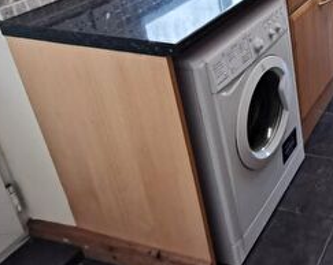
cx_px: 378
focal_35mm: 45
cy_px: 3
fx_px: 443
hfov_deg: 34.7
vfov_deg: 31.1
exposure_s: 1/50
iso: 200
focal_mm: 2.35
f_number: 2.2
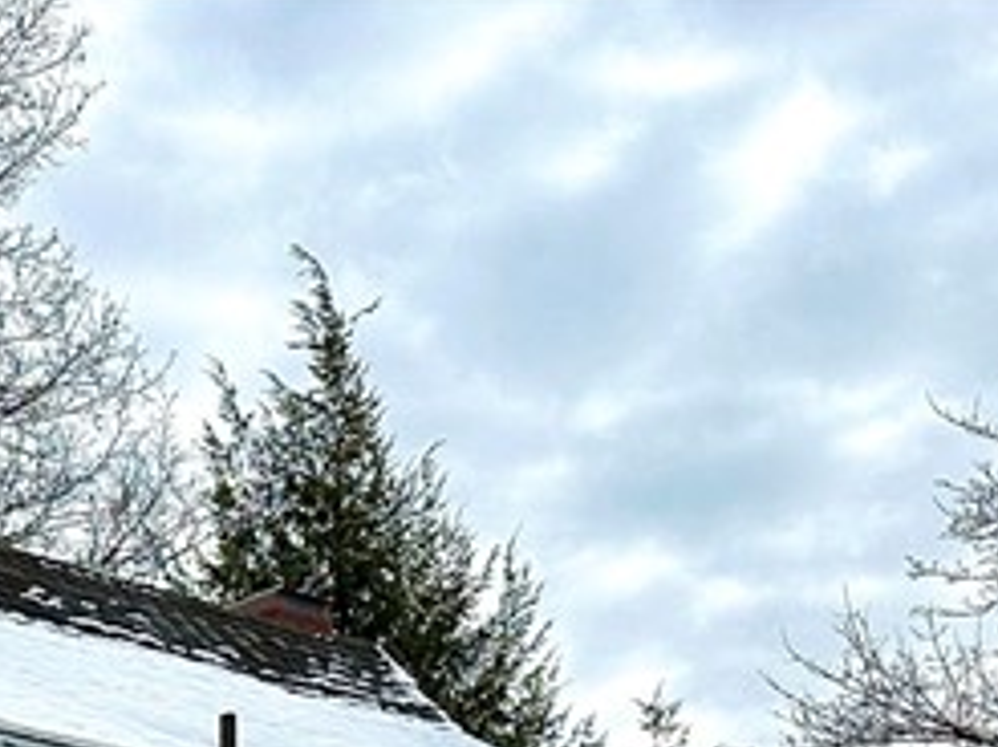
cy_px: 1543
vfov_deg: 12.7
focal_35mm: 100
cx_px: -41
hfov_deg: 19.0
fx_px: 2880
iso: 80
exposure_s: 1/5848
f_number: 1.78
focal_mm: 6.86
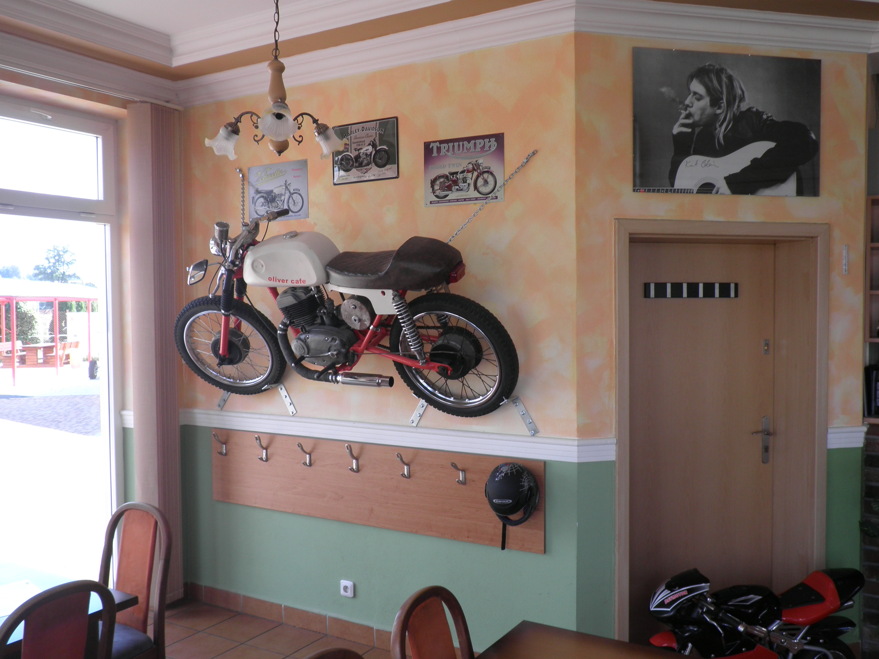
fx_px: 813
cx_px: 440
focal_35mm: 32
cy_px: 330
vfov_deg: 44.2
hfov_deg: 56.8
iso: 64
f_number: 3.7
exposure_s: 1/50
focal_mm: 5.9
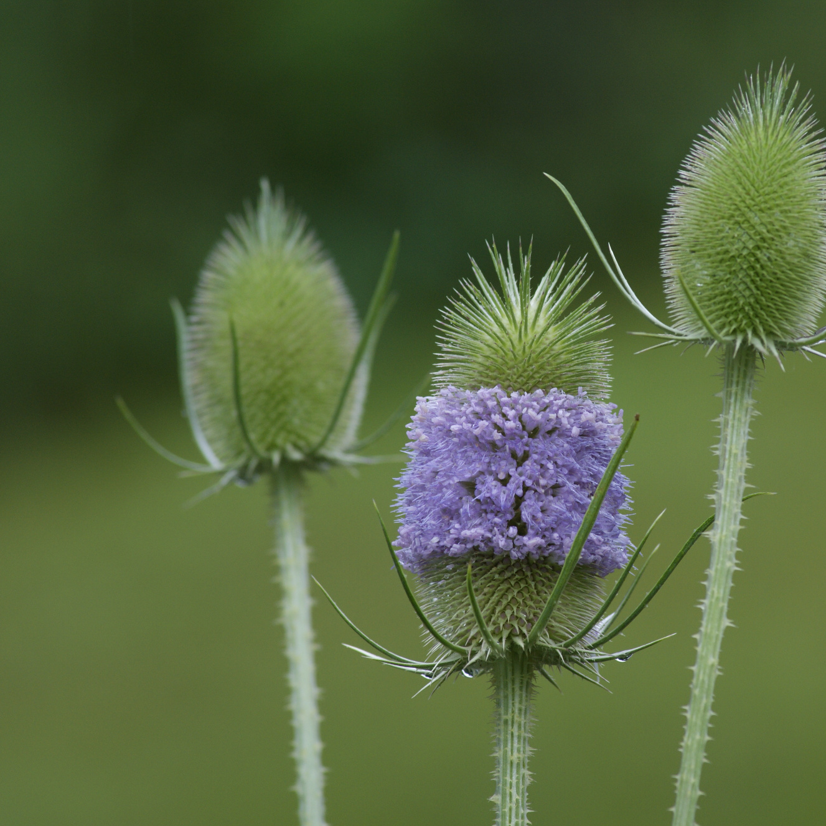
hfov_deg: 4.6
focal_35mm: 384
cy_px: 412
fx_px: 10367
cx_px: 592
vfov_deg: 4.6
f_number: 5.6
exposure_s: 1/100
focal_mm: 200
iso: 200
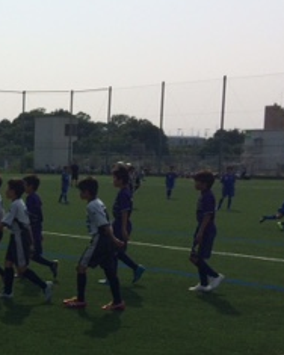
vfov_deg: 24.5
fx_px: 809
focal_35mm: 77
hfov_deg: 18.3
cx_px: -104
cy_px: 261
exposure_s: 1/6849
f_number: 2.2
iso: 40
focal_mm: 4.15
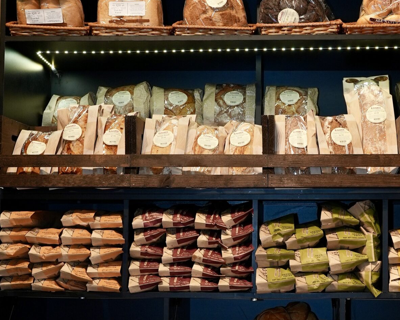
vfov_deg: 21.6
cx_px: 273
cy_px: 171
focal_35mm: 71
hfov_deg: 26.6
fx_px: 841
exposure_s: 1/160
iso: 500
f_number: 5
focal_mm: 35
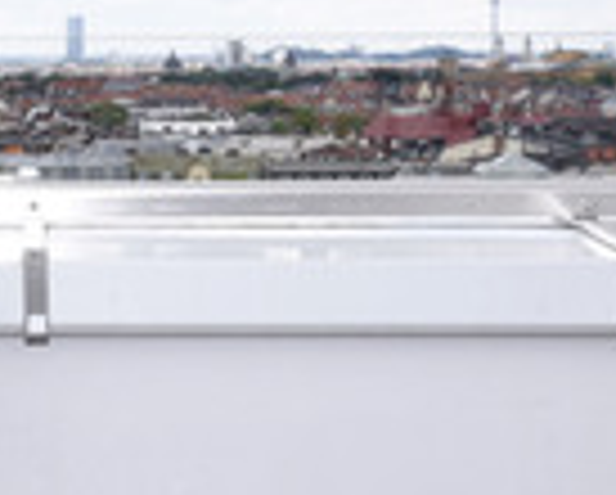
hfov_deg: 12.3
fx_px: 2812
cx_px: -34
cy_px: 234
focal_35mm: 154
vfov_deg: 10.1
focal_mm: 50
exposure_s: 1/160
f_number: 11
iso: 320
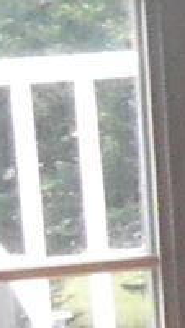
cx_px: 1477
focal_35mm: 290
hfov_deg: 3.2
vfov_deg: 7.4
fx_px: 2521
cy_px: 118
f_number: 3.5
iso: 400
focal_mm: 4.6
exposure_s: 1/250
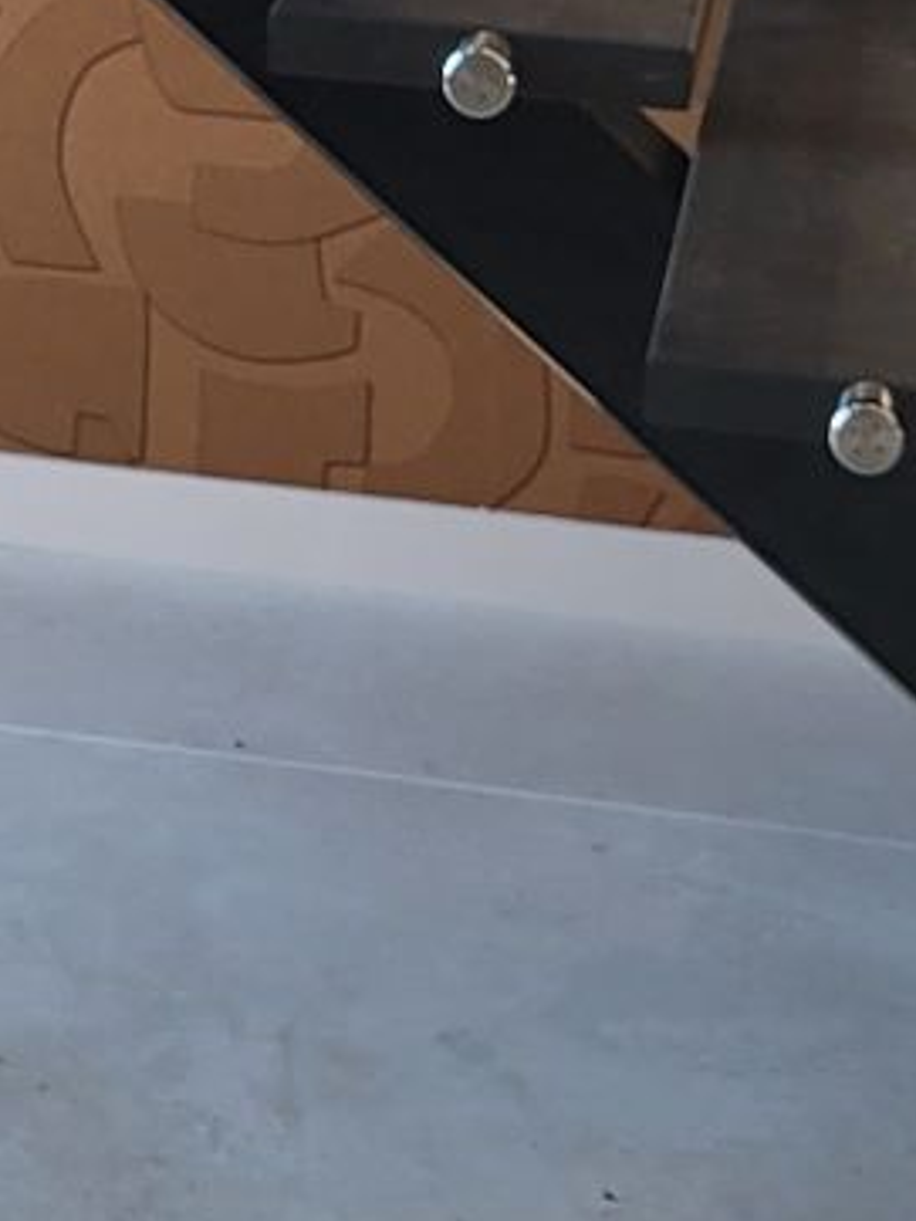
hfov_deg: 10.1
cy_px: -1065
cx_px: -179
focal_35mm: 145
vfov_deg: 12.3
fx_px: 5113
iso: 80
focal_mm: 5.4
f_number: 1.8
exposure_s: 1/100
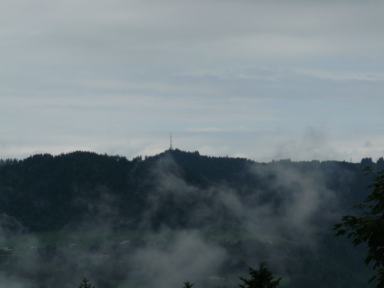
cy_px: 144
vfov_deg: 14.0
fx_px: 1176
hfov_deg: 18.5
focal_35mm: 106
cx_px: 192
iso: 100
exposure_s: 1/400
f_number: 7.1
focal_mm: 17.7
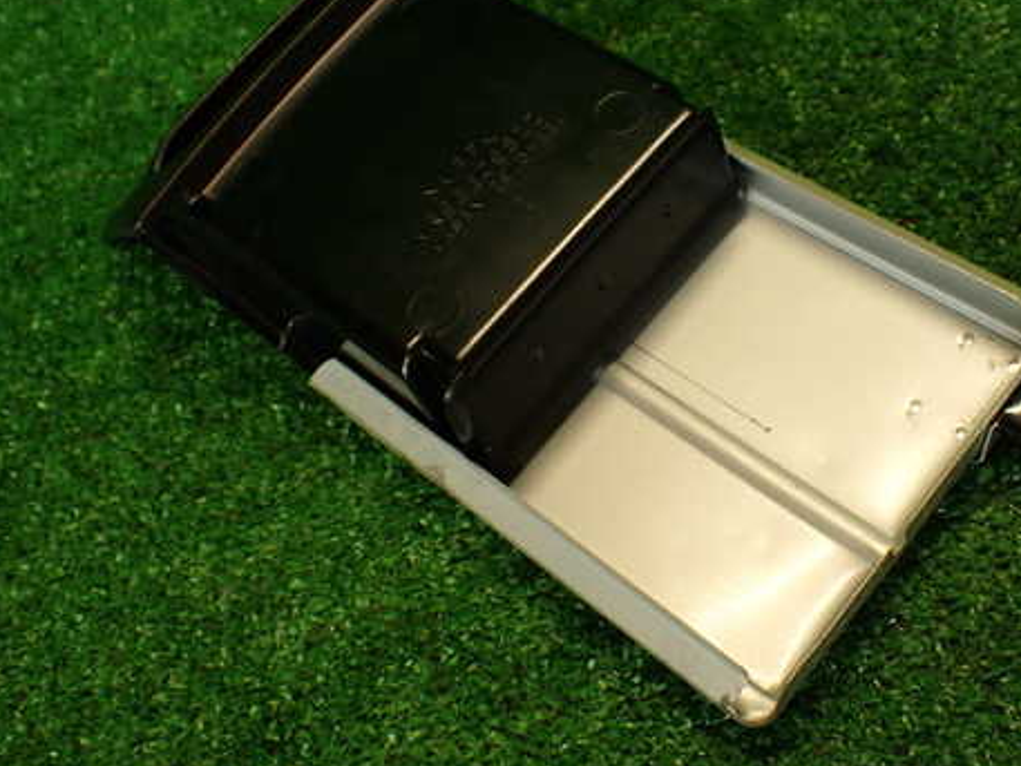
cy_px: 328
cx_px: 590
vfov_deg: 34.3
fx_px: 1239
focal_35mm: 42
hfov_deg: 44.6
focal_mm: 5.79
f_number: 2.4
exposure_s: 1/50
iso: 200
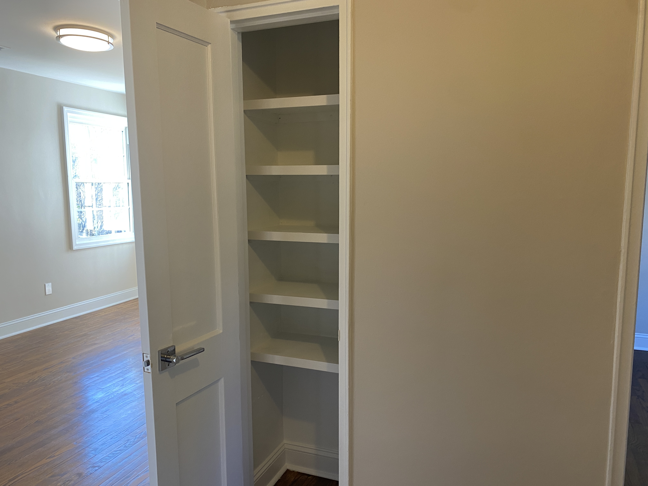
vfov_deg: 53.1
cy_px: 243
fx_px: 487
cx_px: 324
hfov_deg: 67.3
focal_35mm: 26
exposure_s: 1/60
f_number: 1.8
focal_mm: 4.25
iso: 80
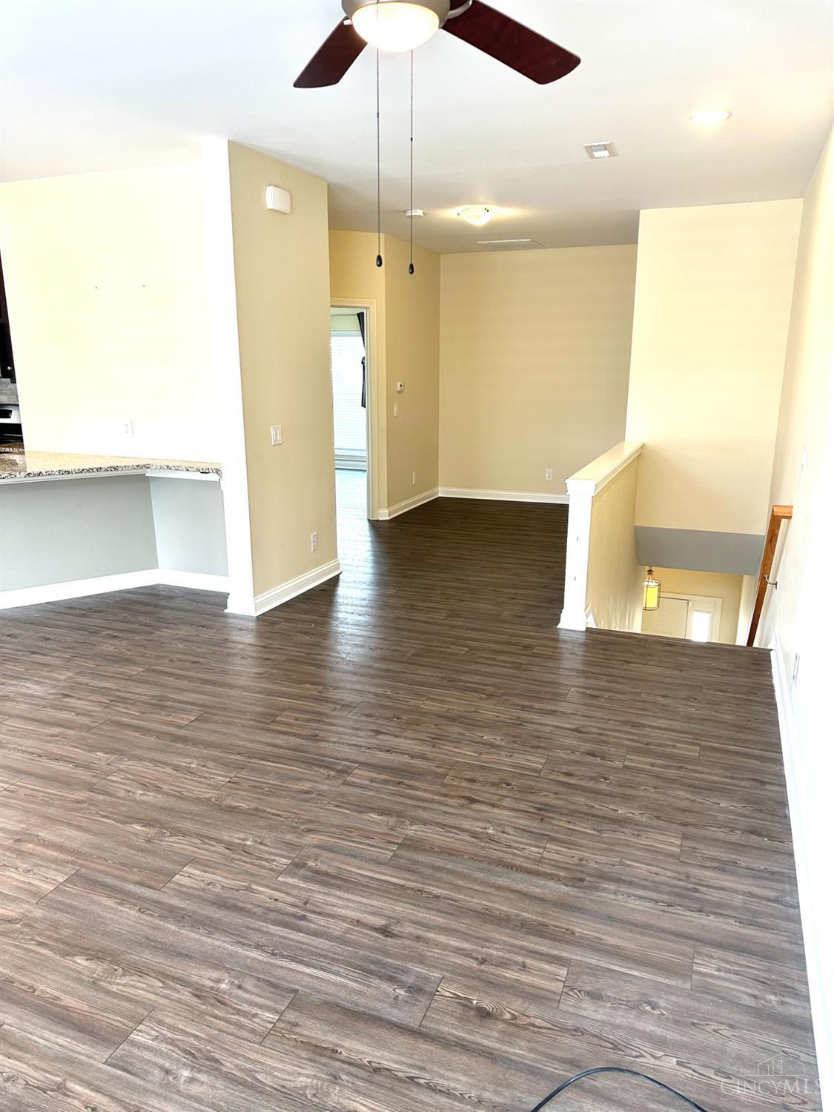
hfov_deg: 56.8
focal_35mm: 24
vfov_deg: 71.6
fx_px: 771
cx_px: 417
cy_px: 556
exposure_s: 1/120
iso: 200
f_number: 1.78
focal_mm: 6.86
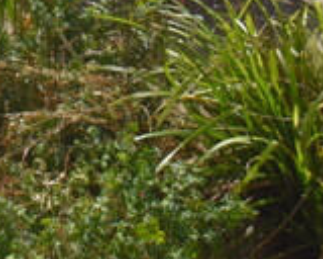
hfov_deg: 19.6
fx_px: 860
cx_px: -93
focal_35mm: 90
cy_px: -392
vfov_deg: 12.6
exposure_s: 1/200
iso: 100
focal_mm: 10
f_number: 10
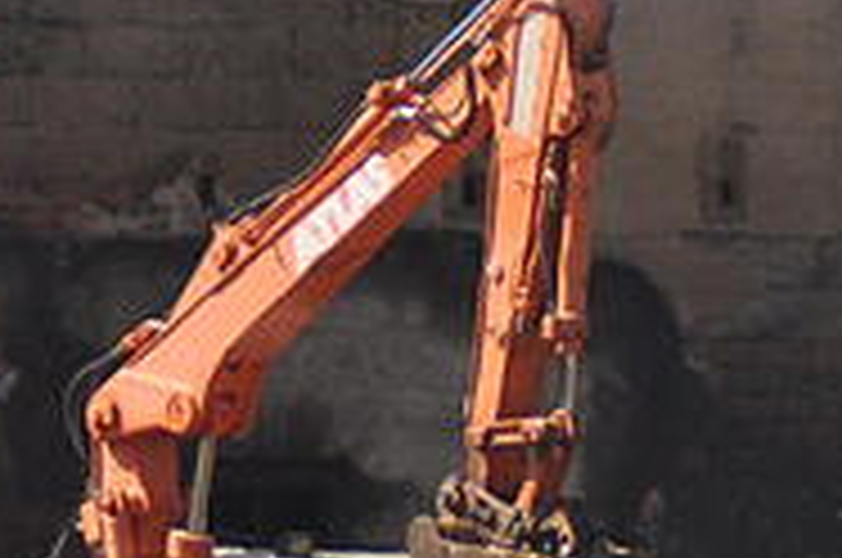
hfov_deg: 1.2
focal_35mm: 1732
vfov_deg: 0.8
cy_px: 151
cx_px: -153
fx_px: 40440
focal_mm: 200
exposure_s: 1/1250
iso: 400
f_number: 6.3
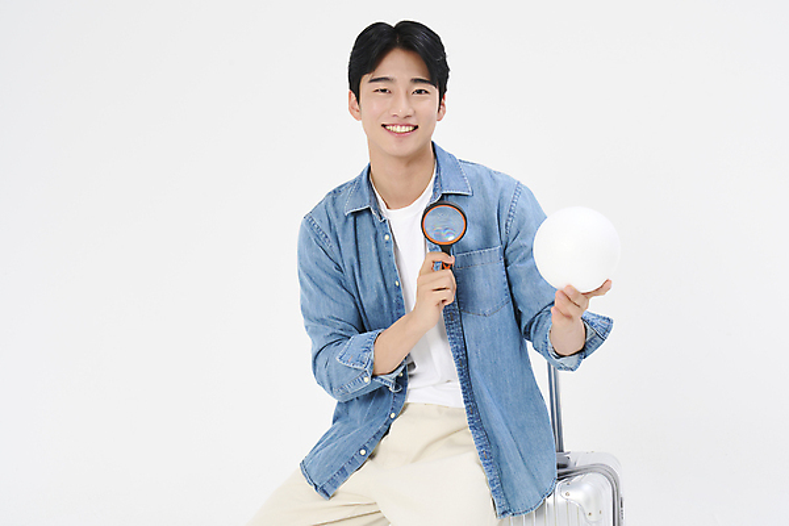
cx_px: 394
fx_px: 1534
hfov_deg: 28.8
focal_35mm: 70
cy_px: 263
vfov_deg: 19.5
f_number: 11
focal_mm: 70
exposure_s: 1/125
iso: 160
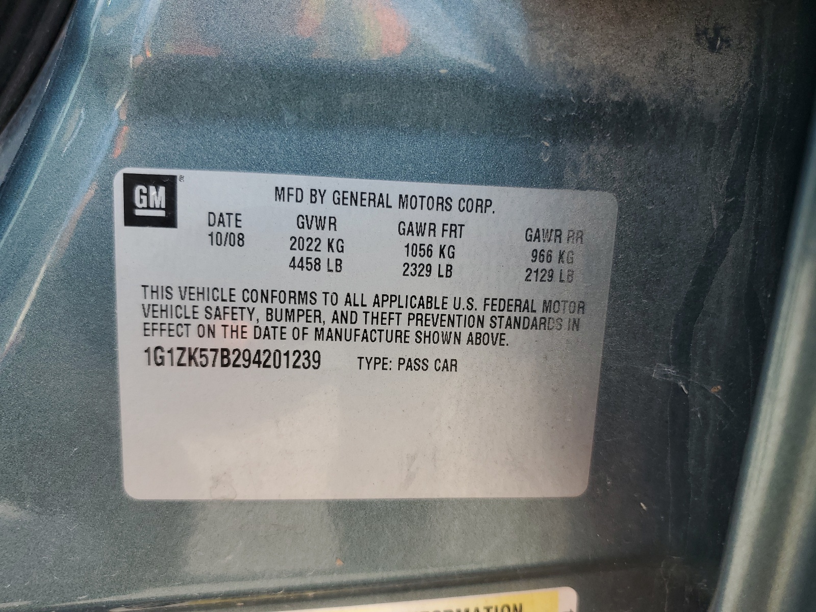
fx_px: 613
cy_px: 306
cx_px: 408
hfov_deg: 67.3
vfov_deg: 53.1
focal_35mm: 26
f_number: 1.5
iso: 50
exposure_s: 1/476
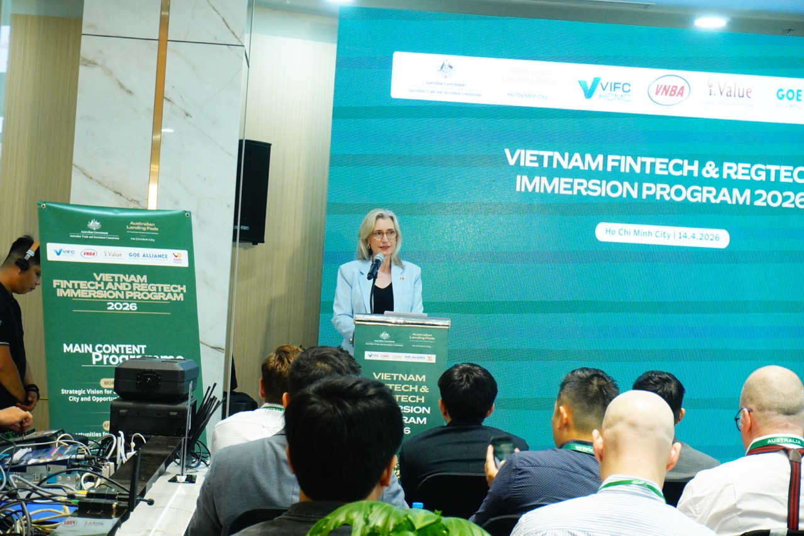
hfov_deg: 27.0
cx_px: 402
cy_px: 268
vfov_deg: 18.2
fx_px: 1675
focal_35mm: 75
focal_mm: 50
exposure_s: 1/60
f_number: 8
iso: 2500
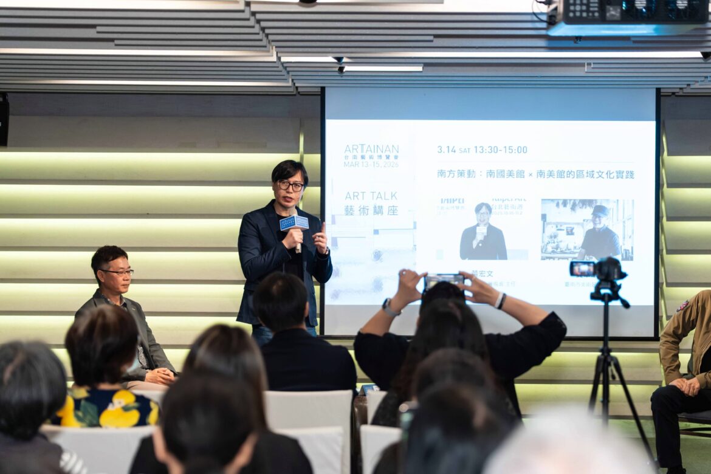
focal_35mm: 77
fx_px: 1515
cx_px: 356
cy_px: 237
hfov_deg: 26.4
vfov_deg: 17.8
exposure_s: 1/125
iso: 1600
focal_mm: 76.7
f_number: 2.8
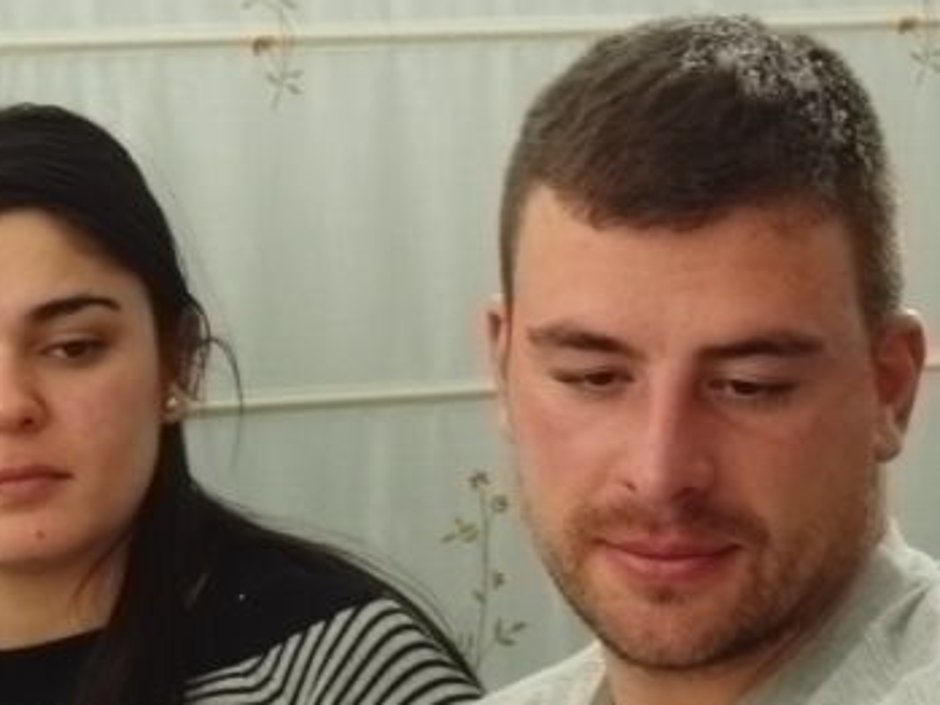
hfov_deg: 10.0
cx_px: 283
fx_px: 5379
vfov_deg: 7.5
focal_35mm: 198
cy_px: 336
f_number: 5
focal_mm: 18.8
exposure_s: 1/60
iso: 200
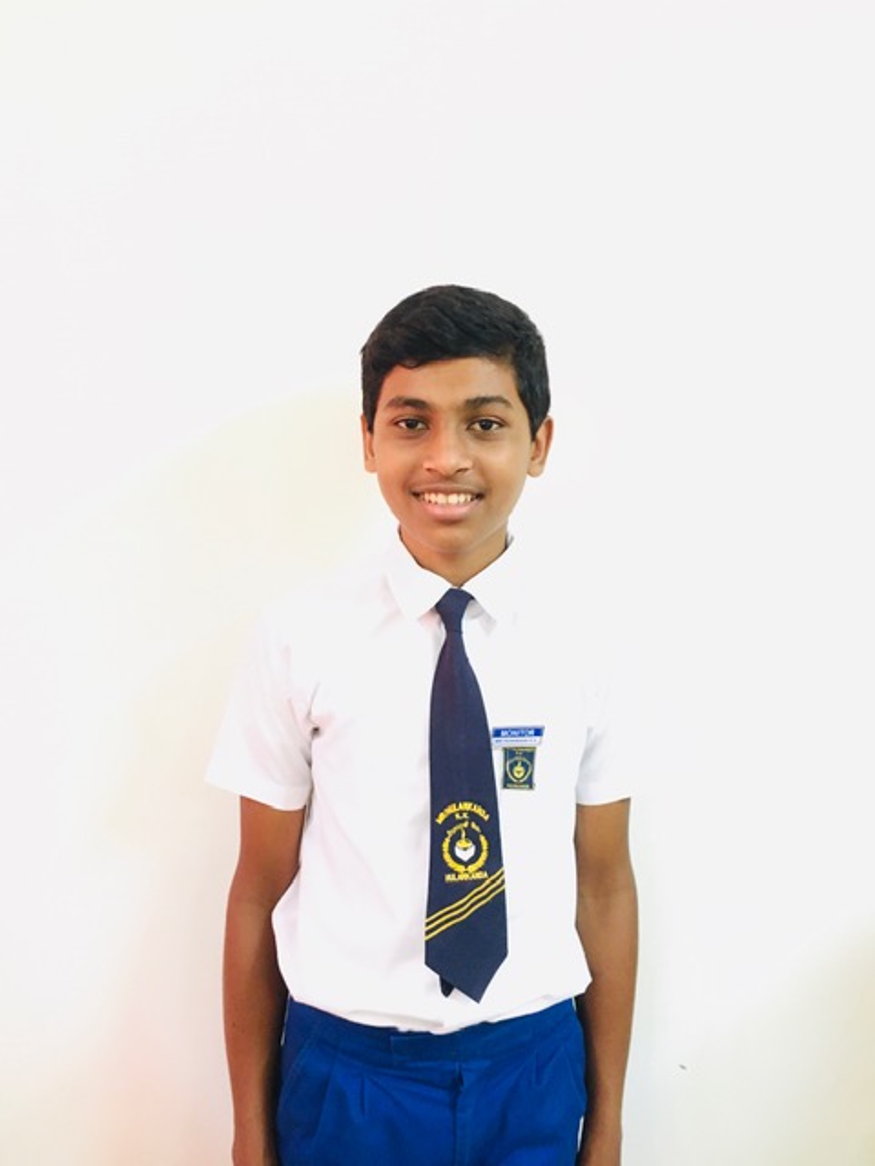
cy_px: 583
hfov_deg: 48.2
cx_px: 438
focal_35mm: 29
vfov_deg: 61.7
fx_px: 977
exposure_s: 1/17
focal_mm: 4.15
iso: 400
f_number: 2.2
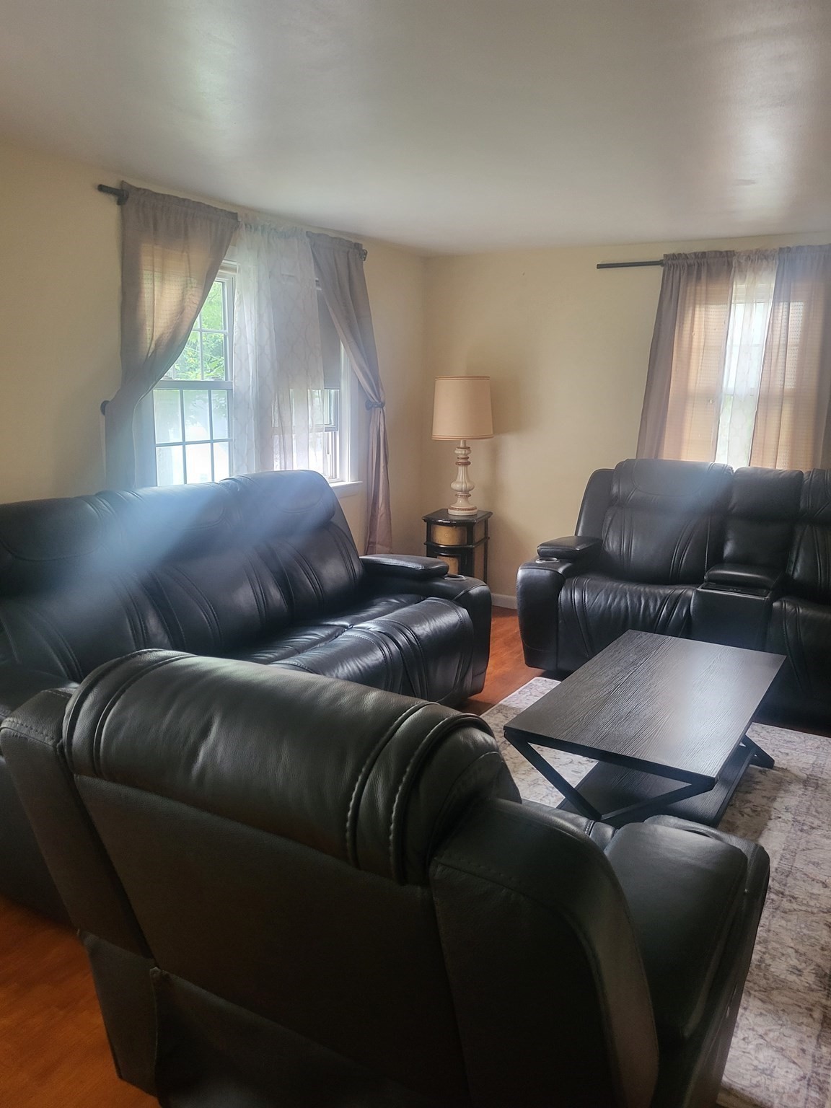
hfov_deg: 53.1
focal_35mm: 26
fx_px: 832
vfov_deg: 67.3
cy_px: 554
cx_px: 416
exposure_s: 1/40
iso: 400
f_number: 1.8
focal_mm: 5.4
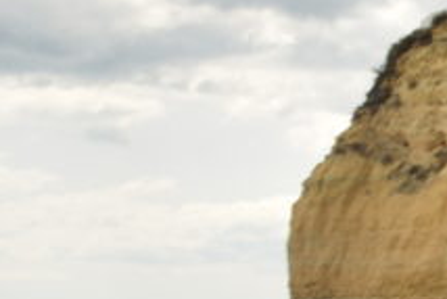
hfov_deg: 11.3
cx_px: 1042
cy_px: 275
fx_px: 1913
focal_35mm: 154
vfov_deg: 8.9
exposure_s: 1/125
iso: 100
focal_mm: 22
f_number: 9
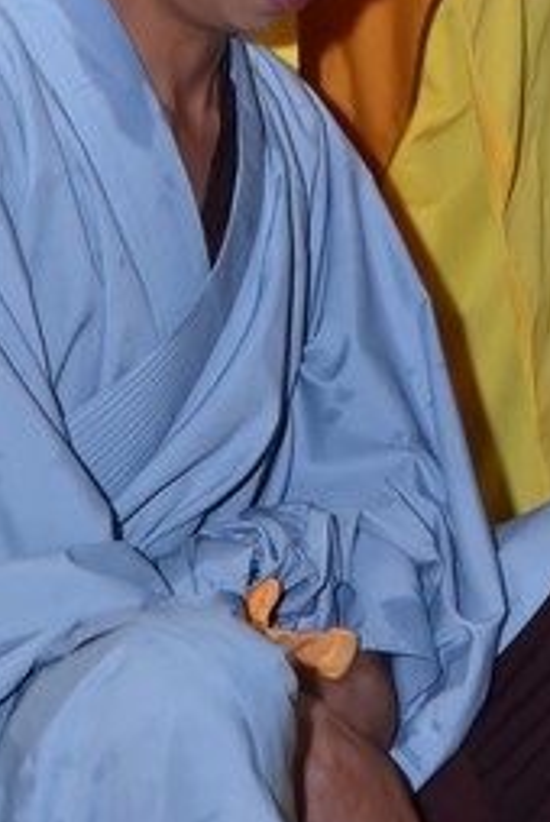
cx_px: 335
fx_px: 5370
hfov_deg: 5.9
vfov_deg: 8.7
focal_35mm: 235
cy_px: -65
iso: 800
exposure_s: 1/125
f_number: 4.5
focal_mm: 92
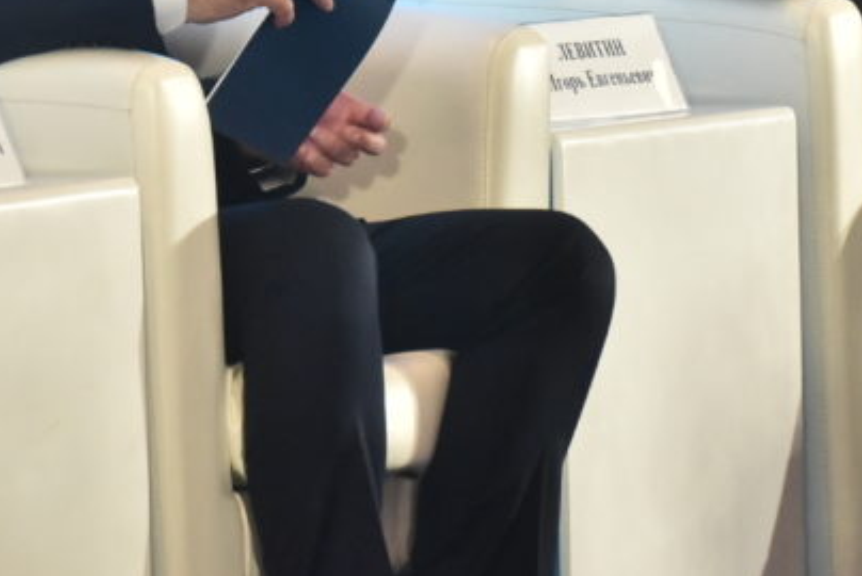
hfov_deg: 3.7
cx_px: 606
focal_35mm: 557
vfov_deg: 2.5
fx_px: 13346
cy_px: -118
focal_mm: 220
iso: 8000
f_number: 11
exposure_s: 1/125
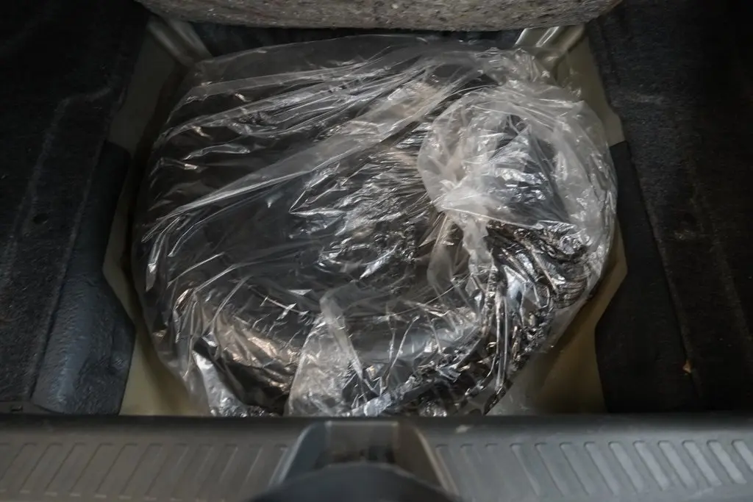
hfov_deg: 67.4
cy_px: 251
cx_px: 376
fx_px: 565
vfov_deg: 47.9
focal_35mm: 27
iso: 2000
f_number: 3.5
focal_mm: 18
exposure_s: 1/30
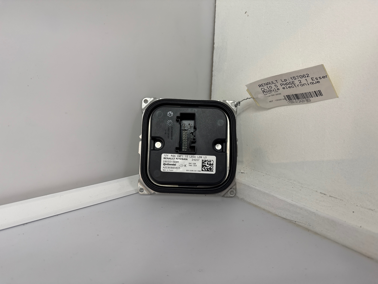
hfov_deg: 71.6
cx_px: 189
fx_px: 262
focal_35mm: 24
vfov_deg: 56.8
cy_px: 142
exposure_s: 1/100
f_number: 1.78
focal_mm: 6.76
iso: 160
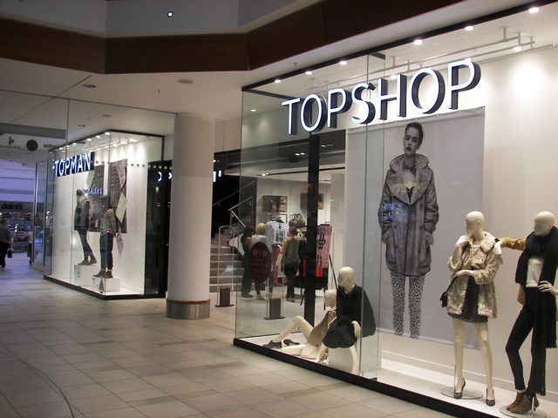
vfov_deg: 39.7
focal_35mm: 36
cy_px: 209
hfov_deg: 51.4
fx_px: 580
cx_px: 279
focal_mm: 6
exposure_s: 1/40
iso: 50
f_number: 2.8
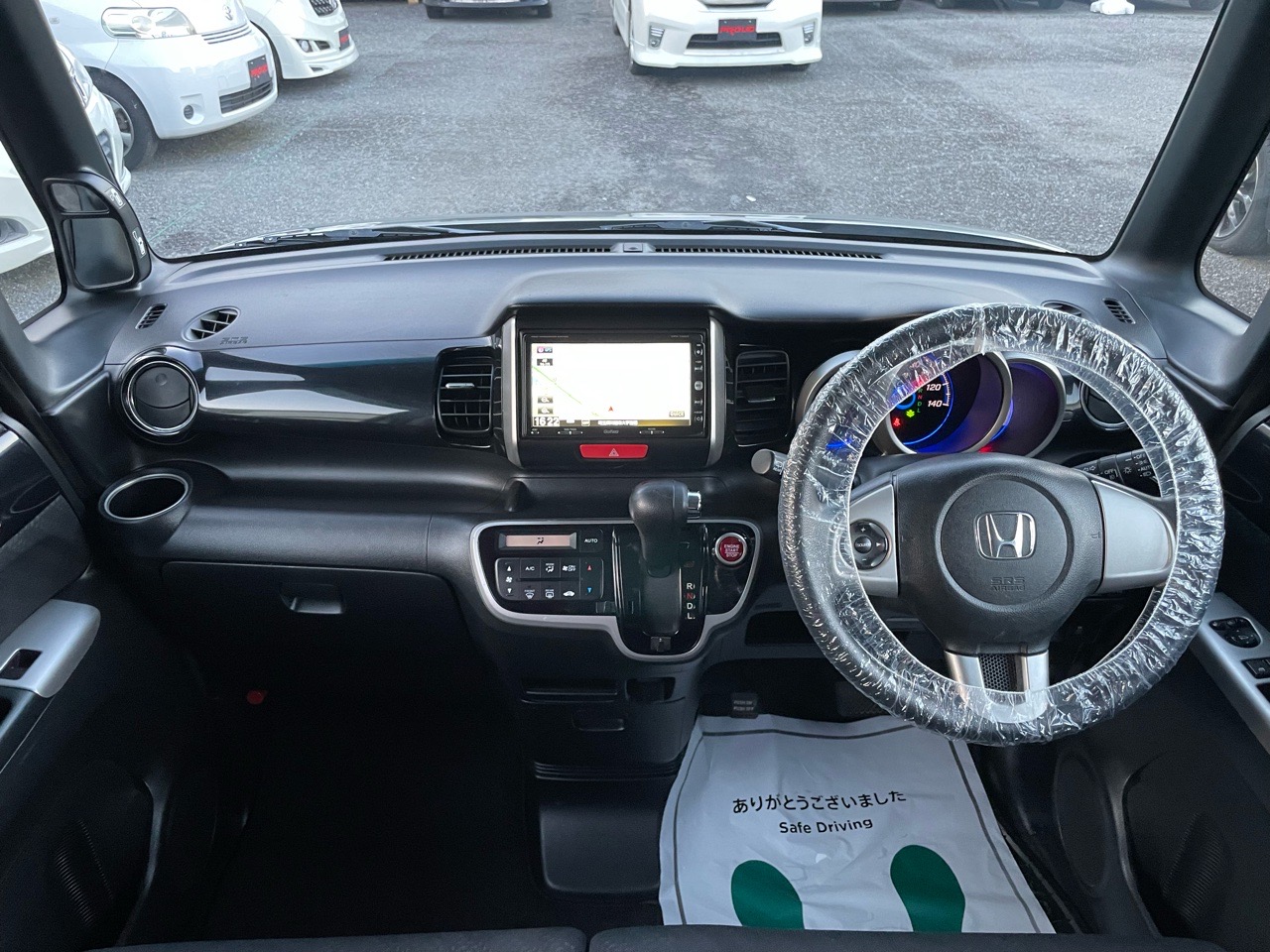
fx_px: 954
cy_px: 476
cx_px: 635
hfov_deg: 67.3
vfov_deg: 53.1
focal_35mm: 26
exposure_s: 1/60
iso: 250
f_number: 1.6
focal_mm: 4.2
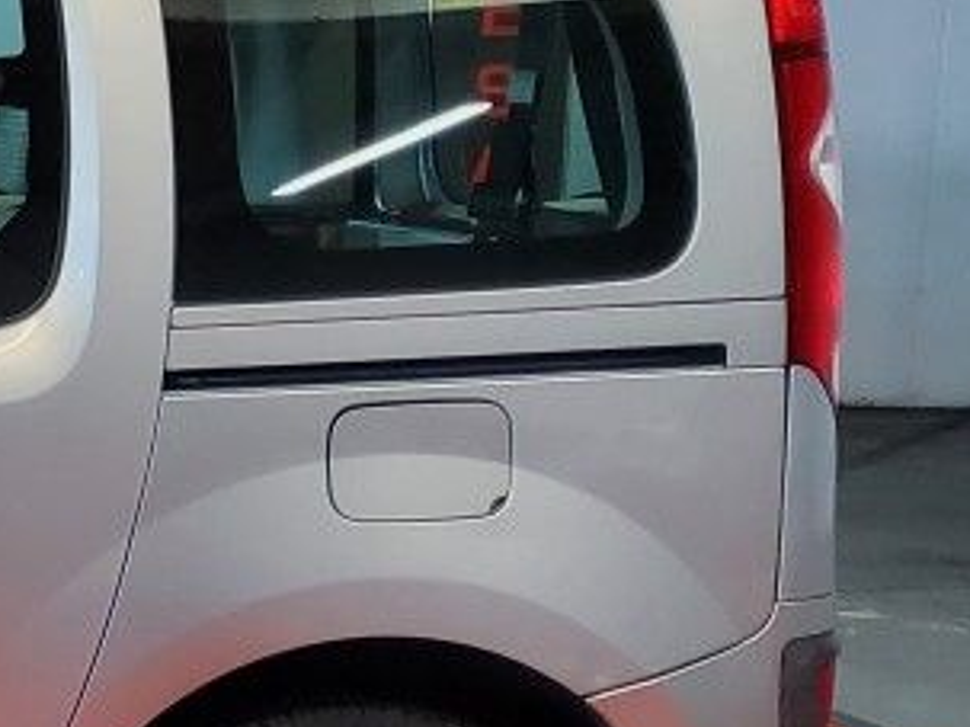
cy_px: 618
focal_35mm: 103
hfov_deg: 15.8
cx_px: -864
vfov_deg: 14.2
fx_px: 2885
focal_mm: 3.08
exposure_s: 1/100
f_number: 2
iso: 200
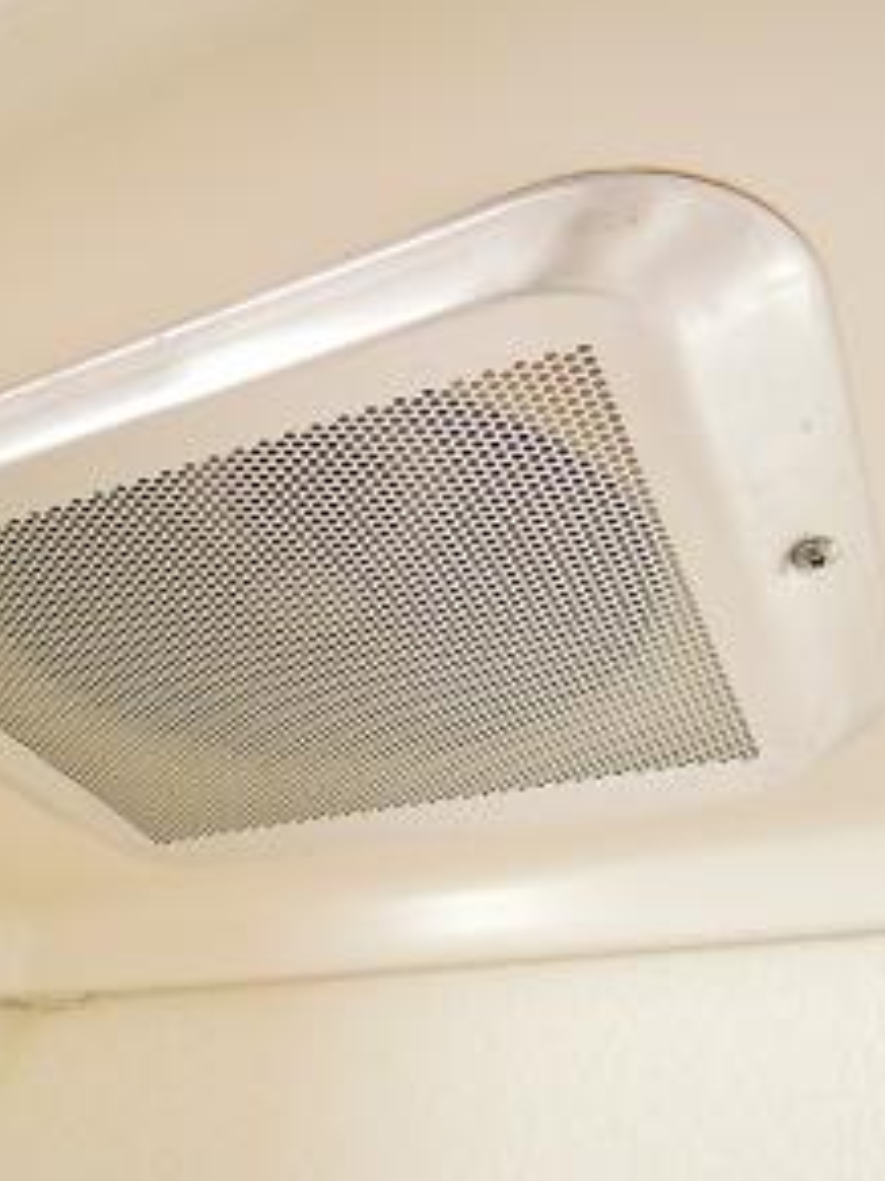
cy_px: 588
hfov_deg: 42.2
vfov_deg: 55.4
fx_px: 1126
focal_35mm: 33
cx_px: 280
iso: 1600
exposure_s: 1/30
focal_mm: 4.3
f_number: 1.8
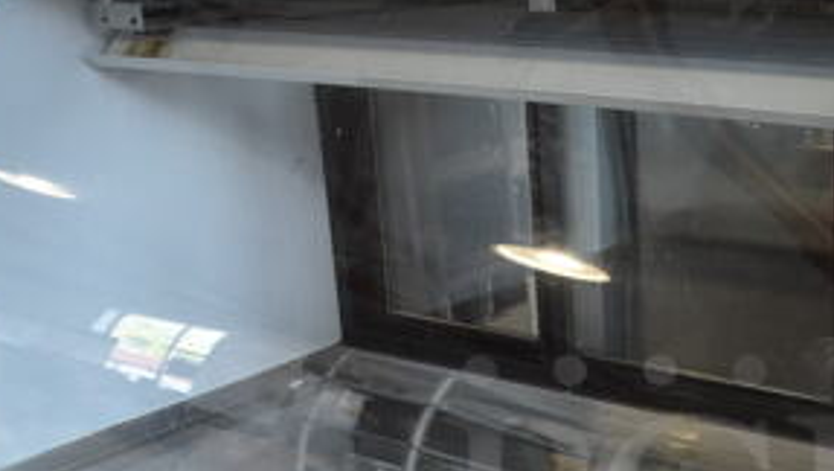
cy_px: 488
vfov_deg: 16.8
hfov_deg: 29.4
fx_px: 1552
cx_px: 660
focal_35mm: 70
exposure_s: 1/125
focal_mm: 21
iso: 900
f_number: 3.8
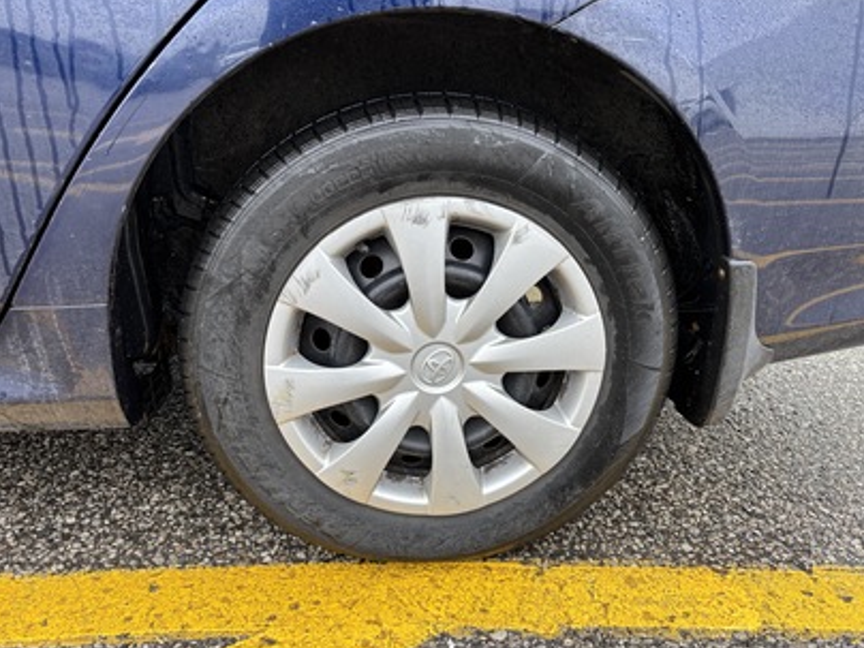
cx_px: 428
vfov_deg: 51.4
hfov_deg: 65.3
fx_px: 674
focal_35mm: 27
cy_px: 326
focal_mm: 5.96
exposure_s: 1/121
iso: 64
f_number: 1.6
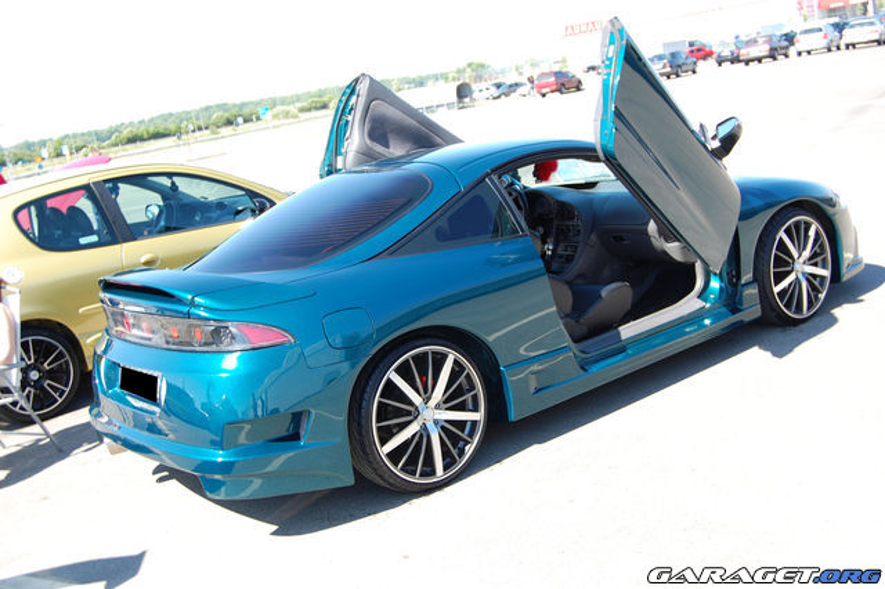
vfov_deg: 31.9
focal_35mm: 42
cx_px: 442
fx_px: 1032
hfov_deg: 46.4
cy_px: 294
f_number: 6.3
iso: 200
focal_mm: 28
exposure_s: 1/160
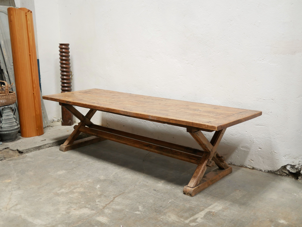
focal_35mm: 40
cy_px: 114
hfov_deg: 46.8
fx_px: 349
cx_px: 151
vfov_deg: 36.0
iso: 640
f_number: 1.7
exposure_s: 1/60
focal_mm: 20
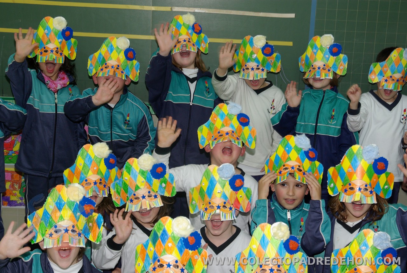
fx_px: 730
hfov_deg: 31.1
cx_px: 204
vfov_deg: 21.1
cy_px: 136
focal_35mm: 64
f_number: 5.6
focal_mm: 43
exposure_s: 1/60
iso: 400
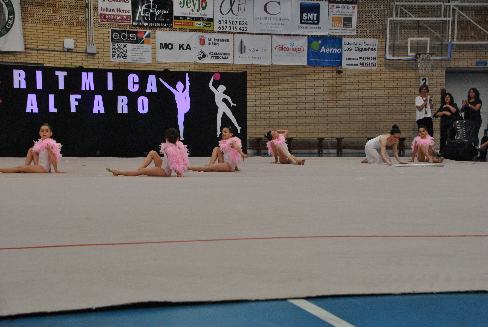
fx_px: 936
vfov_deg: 19.8
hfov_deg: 29.2
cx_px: 244
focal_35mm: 69
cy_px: 164
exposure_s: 1/160
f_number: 6.3
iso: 800
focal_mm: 46
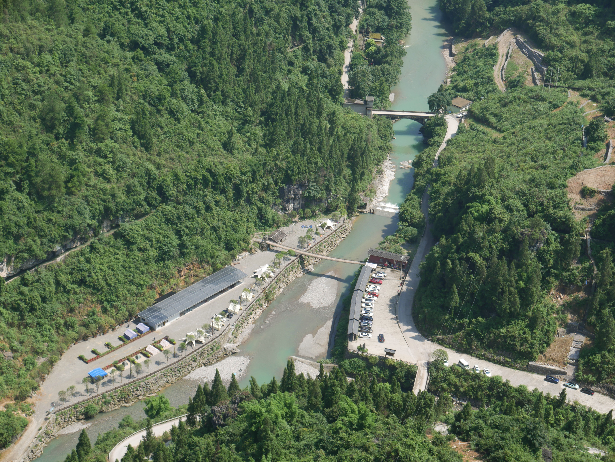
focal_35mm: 84
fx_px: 1493
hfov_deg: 23.3
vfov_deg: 17.6
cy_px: 231
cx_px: 308
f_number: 8
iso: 200
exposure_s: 1/320
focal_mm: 42
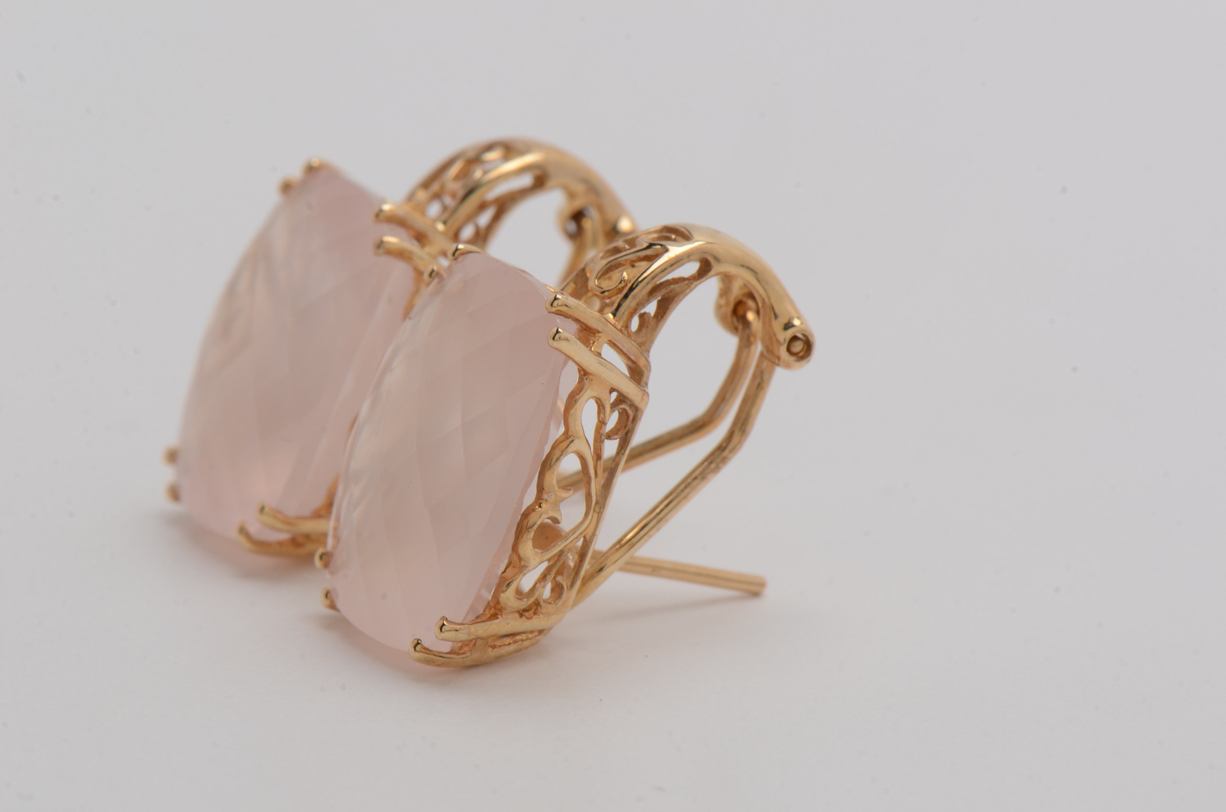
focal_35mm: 128
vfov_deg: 10.7
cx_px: 613
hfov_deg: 16.1
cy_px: 406
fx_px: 4333
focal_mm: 85
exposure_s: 1/125
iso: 200
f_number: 20
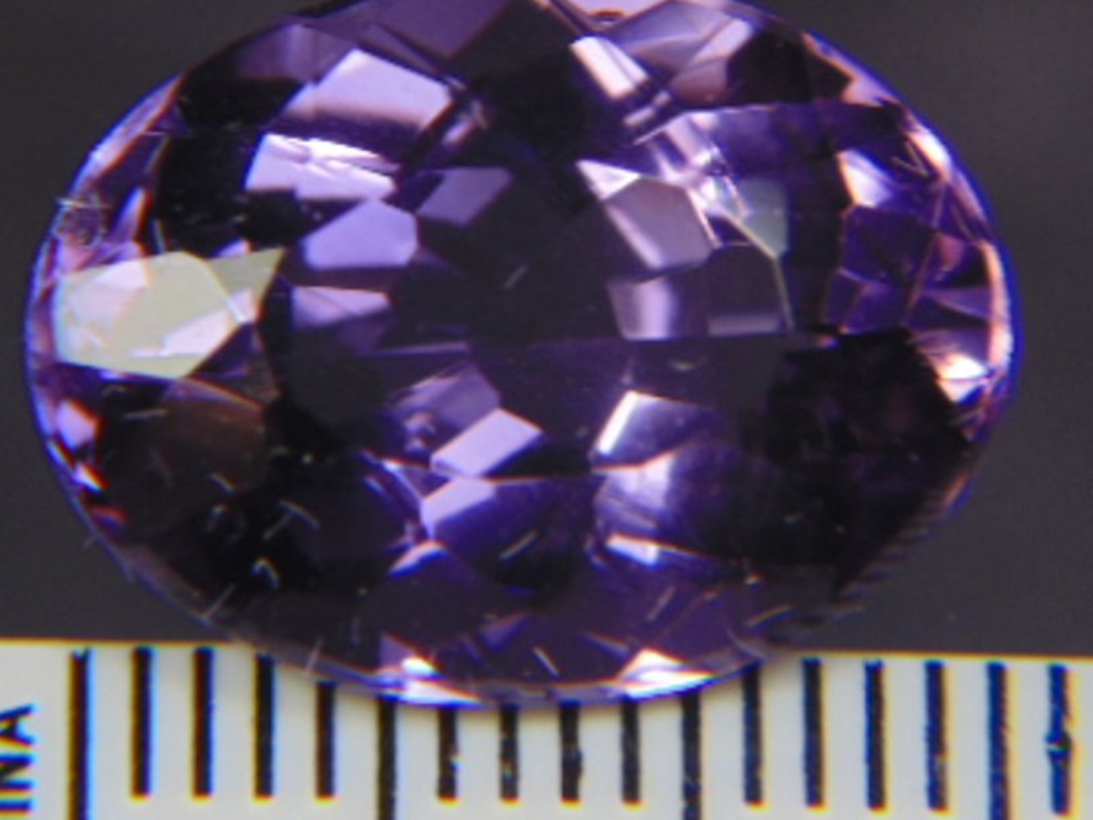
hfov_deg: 9.0
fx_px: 6949
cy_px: 488
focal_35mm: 220
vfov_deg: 6.8
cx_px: 574
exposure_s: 1/50
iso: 80
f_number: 4.8
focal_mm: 21.3
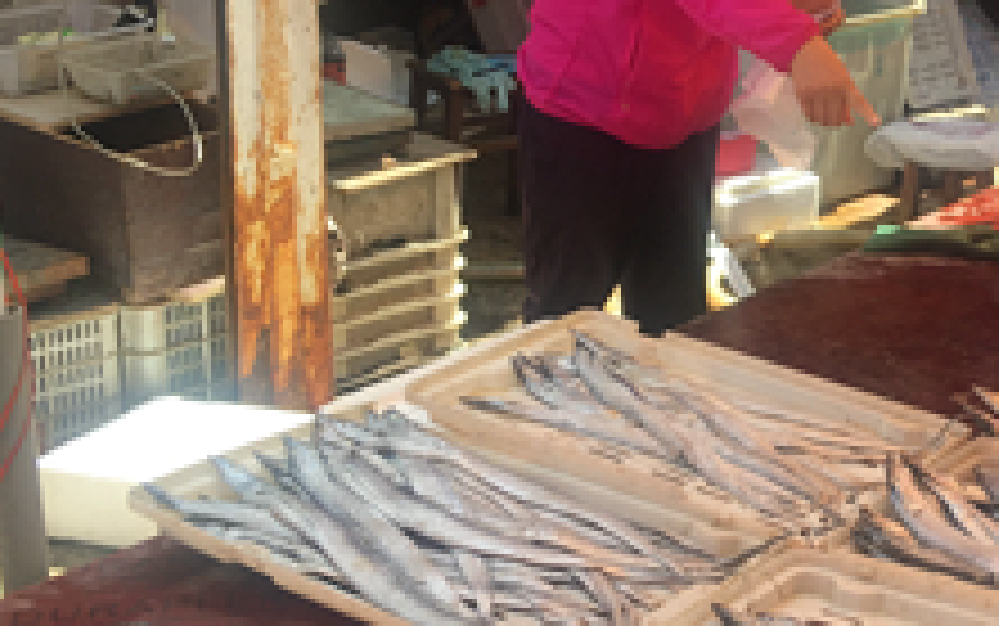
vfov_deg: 17.1
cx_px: 945
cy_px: 221
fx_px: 2070
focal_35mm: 76
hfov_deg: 26.0
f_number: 2.2
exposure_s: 1/447
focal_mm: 4.15
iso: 25
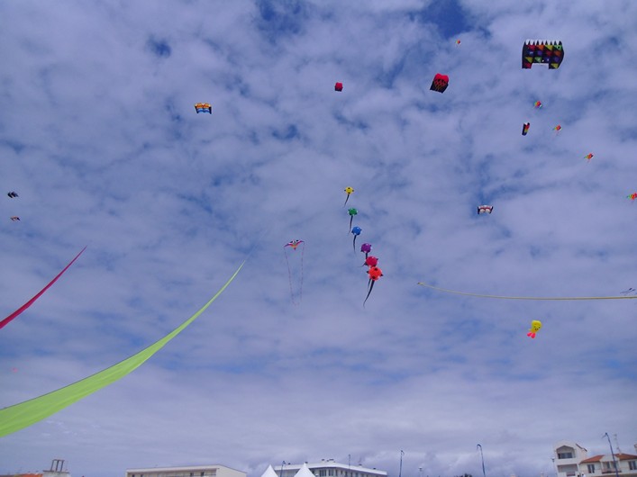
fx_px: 570
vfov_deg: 45.4
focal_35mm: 31
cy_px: 238
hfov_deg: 58.4
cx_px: 318
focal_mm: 5.6
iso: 80
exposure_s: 1/317
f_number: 9.5
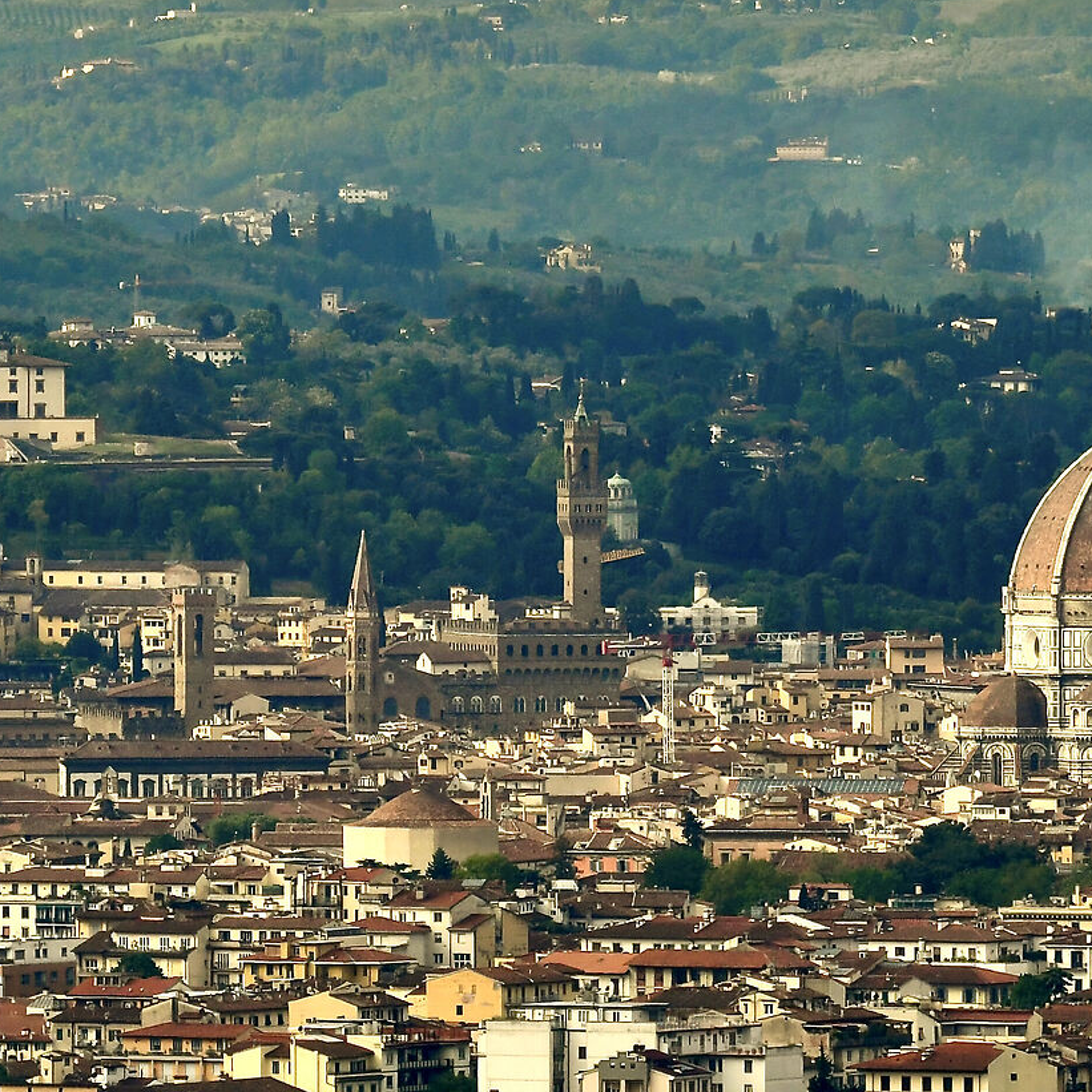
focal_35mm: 689
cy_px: 592
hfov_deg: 2.5
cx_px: 162
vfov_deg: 2.5
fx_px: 24599
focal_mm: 185
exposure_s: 1/1250
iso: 400
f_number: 11
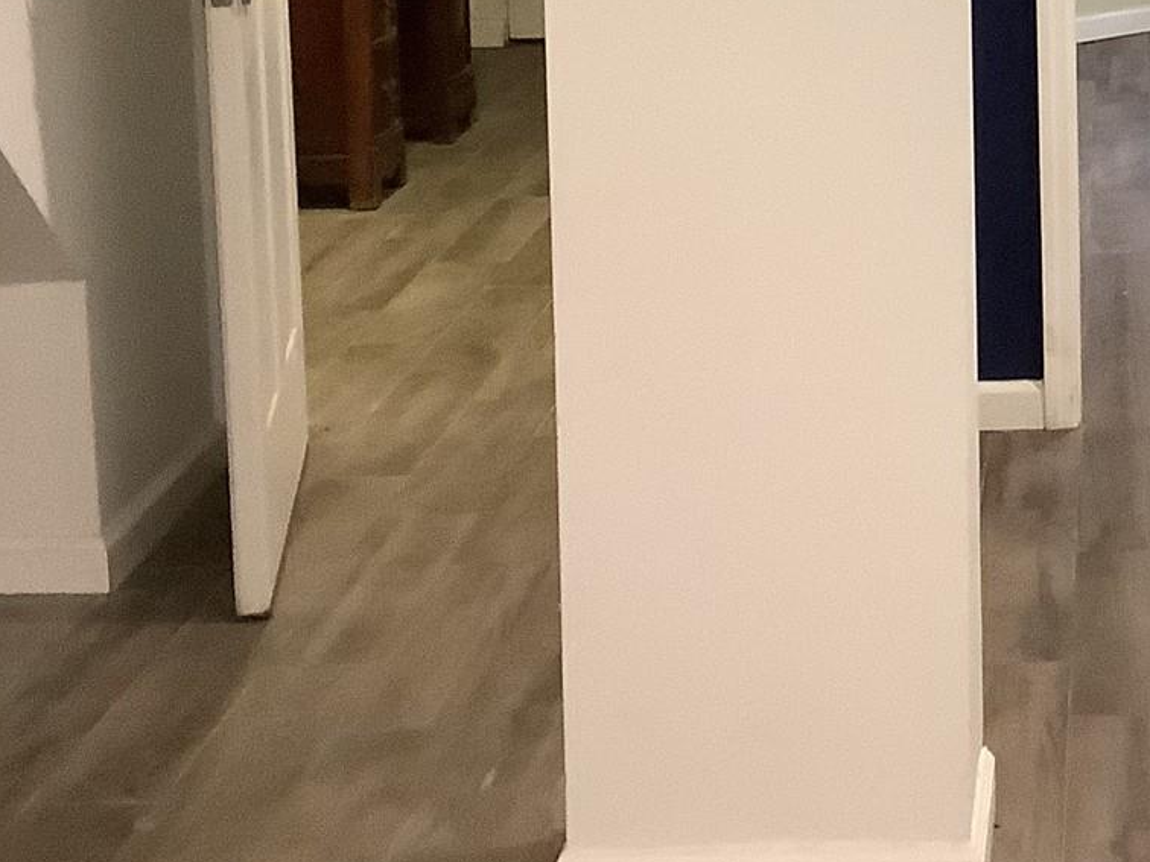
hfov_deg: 21.9
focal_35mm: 84
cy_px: -65
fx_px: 2791
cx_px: 1299
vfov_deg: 17.0
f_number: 2.4
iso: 320
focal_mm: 3.3
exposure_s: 1/40
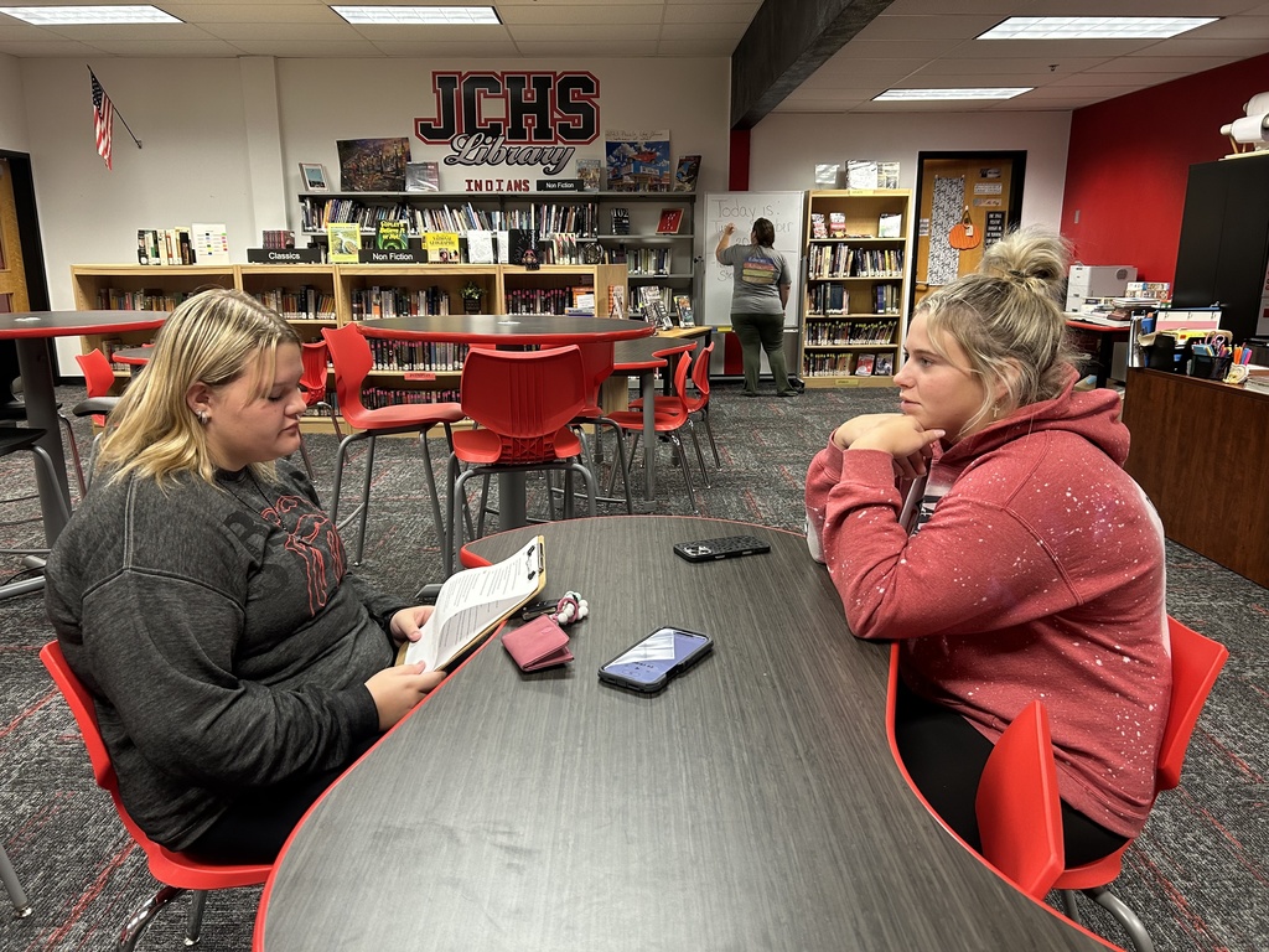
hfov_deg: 67.3
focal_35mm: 26
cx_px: 634
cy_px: 476
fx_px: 953
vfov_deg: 53.1
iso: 160
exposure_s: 1/60
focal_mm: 5.7
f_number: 1.5
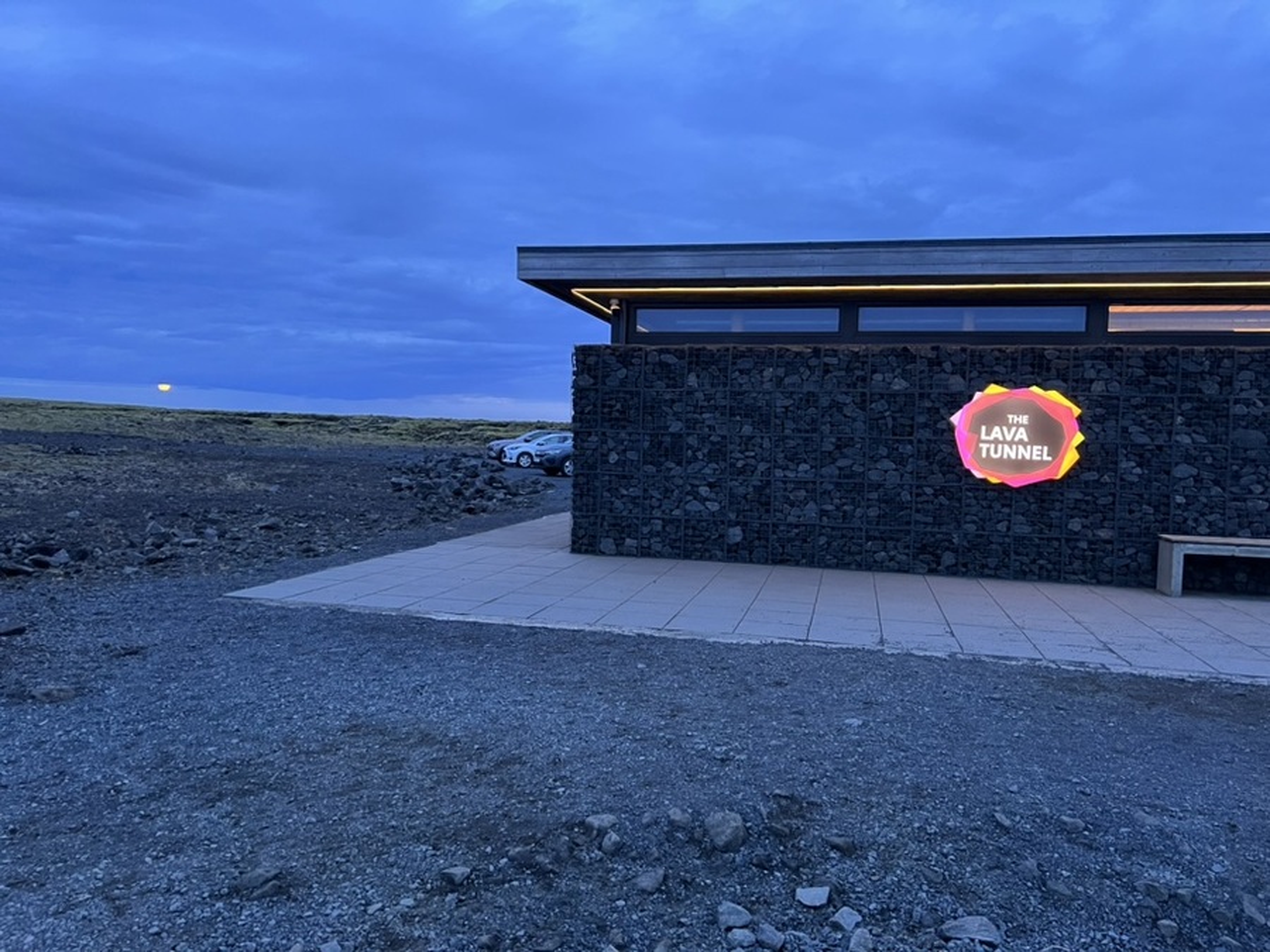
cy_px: 476
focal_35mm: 26
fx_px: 954
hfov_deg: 67.3
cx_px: 635
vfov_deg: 53.1
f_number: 1.5
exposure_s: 1/48
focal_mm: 5.7
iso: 500
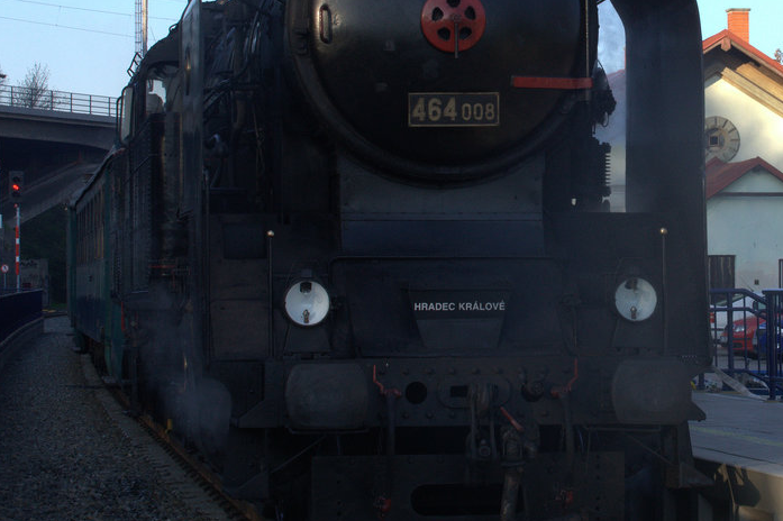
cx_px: 634
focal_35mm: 117
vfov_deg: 11.7
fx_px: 2543
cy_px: 149
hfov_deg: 17.4
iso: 1600
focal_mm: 70
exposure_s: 1/80
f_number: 25
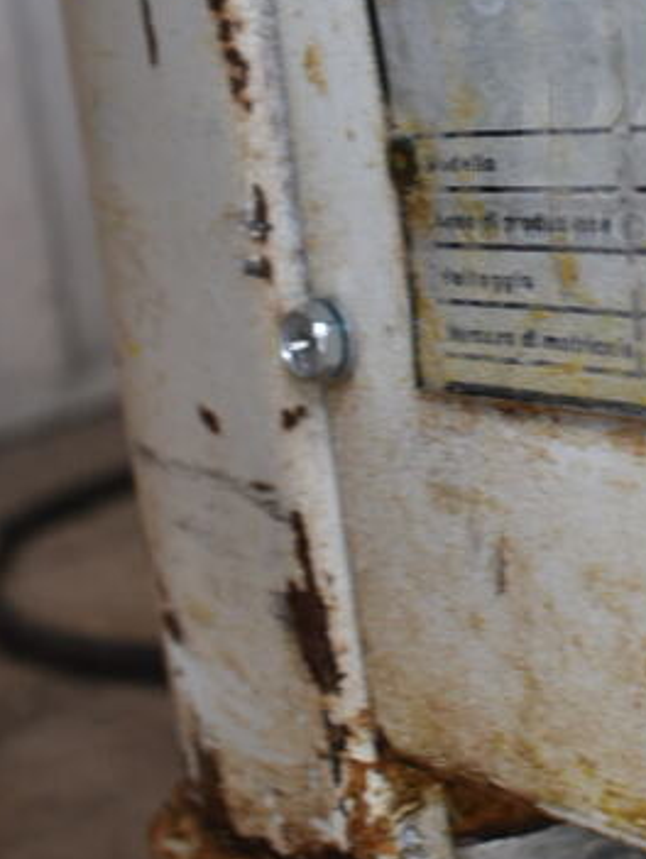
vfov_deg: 25.3
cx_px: 683
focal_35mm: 75
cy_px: 124
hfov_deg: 19.0
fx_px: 1863
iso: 360
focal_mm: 20
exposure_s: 1/30
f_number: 3.8
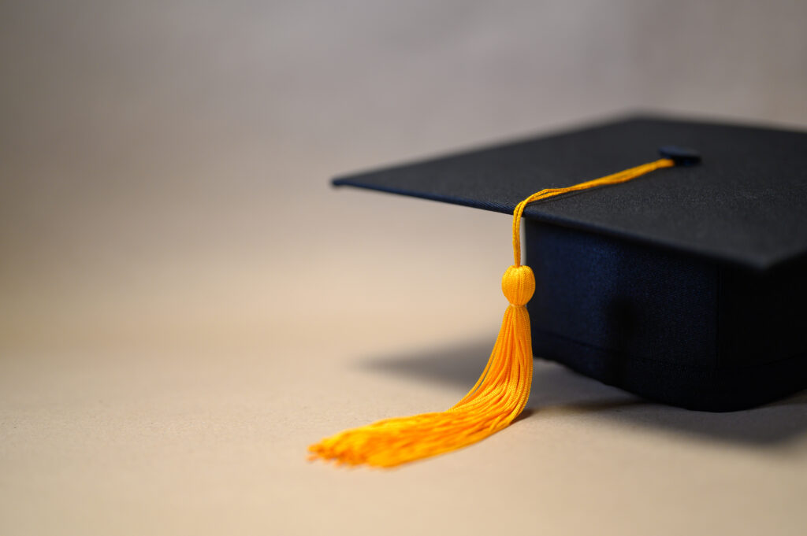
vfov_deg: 26.9
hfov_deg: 39.6
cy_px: 268
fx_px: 1120
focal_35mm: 50
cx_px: 404
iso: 250
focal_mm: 50
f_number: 1.8
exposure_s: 1/200
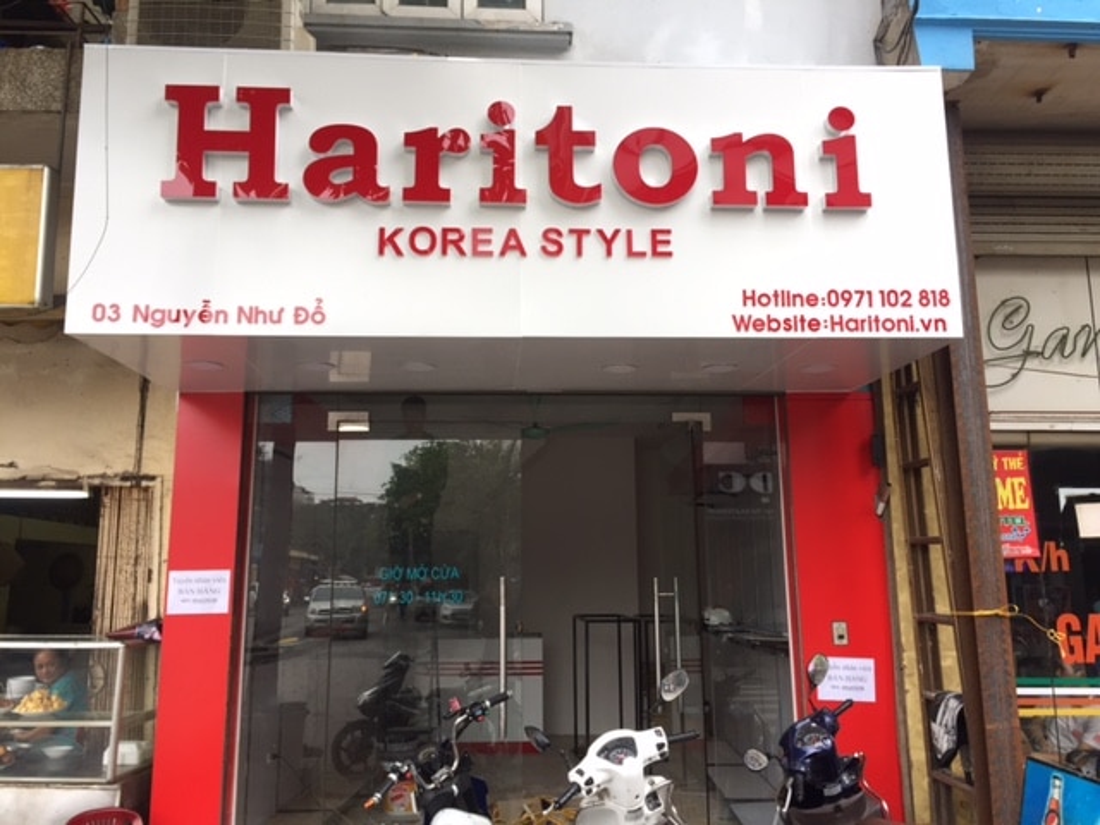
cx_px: 550
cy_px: 412
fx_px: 922
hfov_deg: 61.7
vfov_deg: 48.2
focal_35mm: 29
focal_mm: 4.15
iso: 40
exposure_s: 1/100
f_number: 2.2
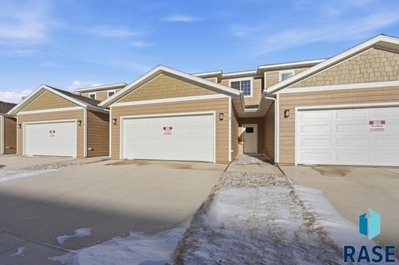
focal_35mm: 14
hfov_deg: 104.3
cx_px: 200
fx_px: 155
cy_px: 132
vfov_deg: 81.2
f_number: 7.1
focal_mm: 14
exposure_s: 1/3200
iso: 100
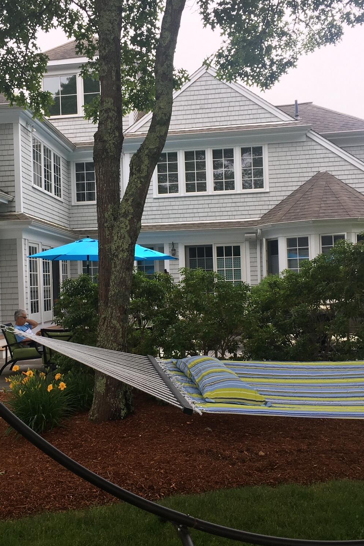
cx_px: 128
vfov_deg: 47.4
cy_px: 271
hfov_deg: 32.4
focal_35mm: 41
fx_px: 622
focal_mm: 4.15
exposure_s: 1/120
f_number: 2.2
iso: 25
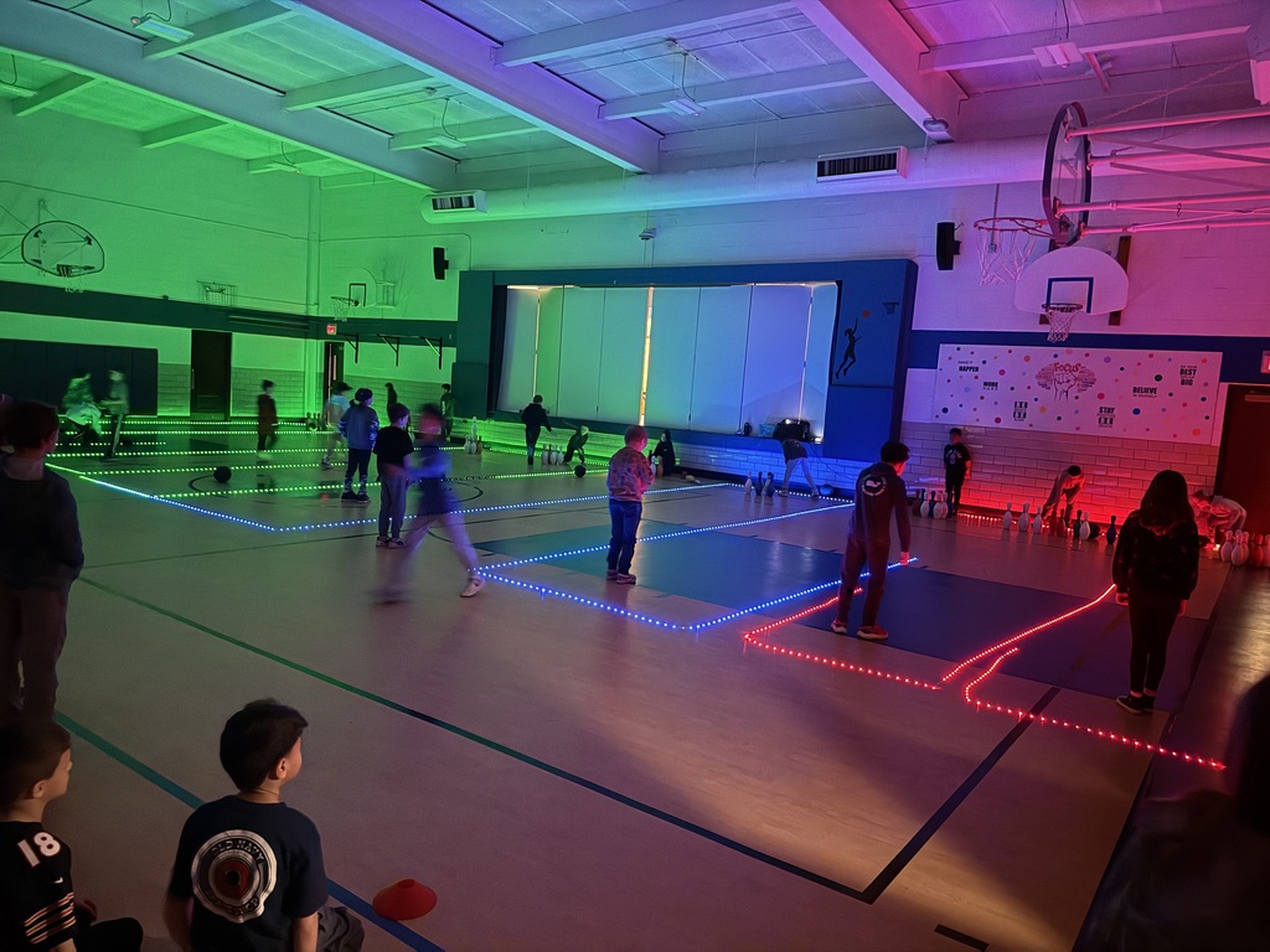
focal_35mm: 24
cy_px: 476
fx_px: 881
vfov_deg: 56.8
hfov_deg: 71.6
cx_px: 635
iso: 2000
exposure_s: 1/15
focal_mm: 6.76
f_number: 1.78
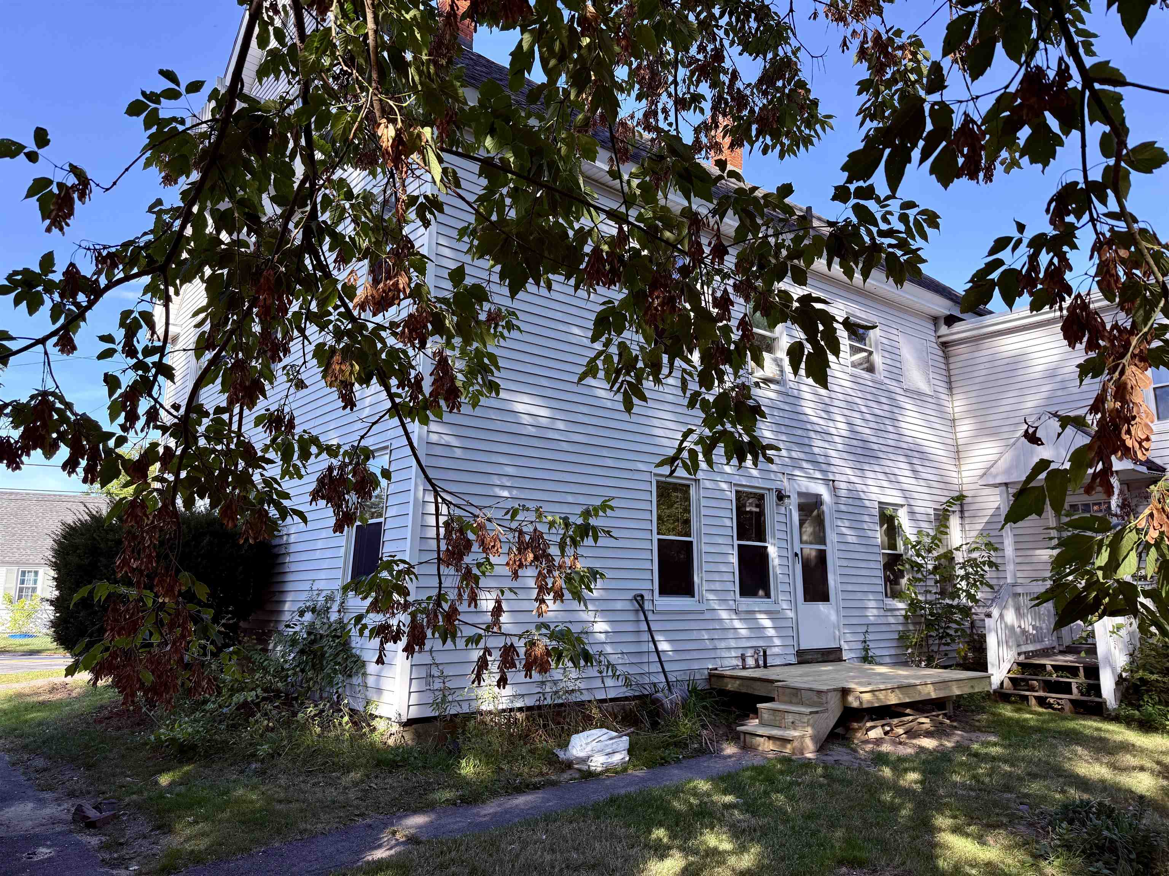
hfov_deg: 71.6
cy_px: 438
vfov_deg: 56.8
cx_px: 584
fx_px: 810
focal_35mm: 24
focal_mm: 6.76
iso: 100
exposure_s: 1/920
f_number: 1.78
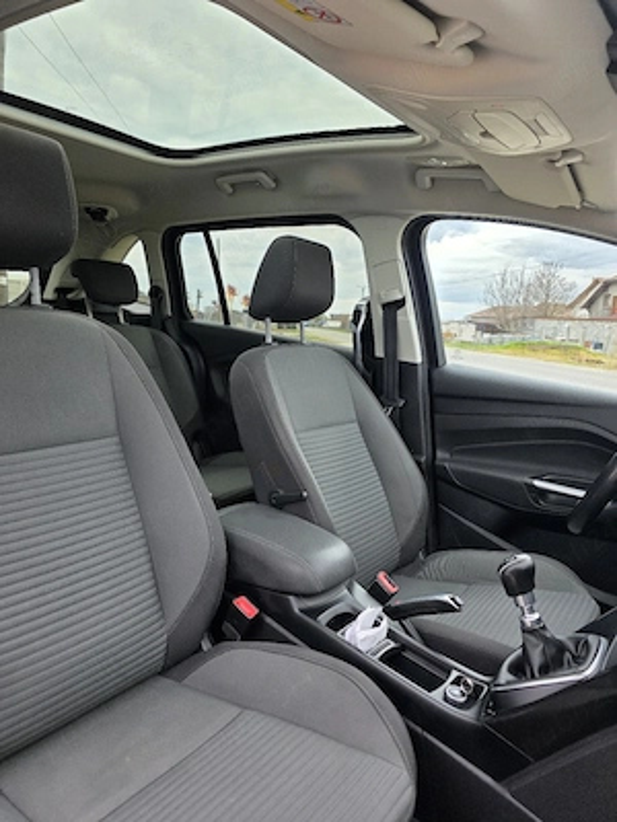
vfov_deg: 73.9
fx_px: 547
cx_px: 308
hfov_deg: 58.9
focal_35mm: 23
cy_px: 411
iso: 40
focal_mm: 6.3
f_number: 1.7
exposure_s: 1/182
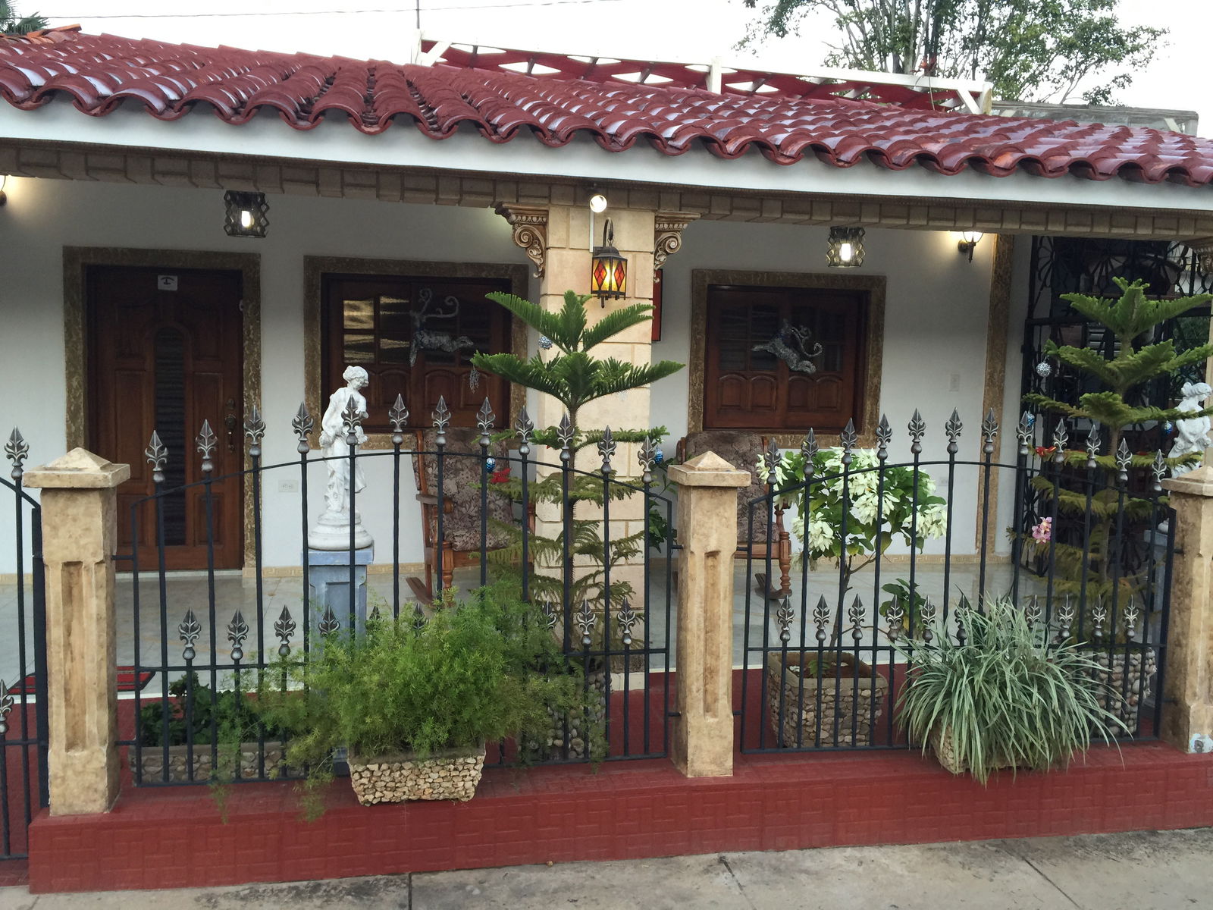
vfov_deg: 48.2
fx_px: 1016
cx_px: 606
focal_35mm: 29
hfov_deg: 61.7
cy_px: 455
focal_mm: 4.15
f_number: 2.2
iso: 32
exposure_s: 1/30
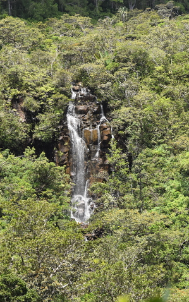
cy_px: 151
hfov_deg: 6.7
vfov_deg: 10.7
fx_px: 1612
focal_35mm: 196
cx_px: 78
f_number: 8
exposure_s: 1/500
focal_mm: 85
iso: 450
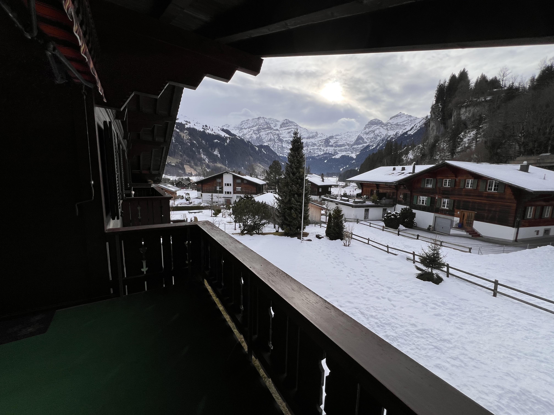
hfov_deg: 106.2
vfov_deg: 89.9
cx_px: 277
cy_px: 208
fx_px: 208
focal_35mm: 13
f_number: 1.8
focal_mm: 1.57
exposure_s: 1/1908
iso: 32
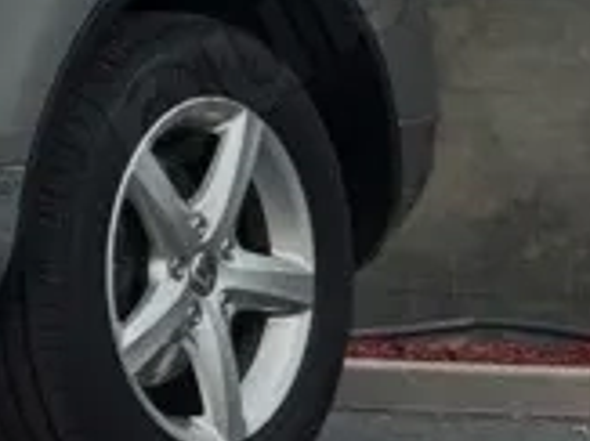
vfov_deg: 5.0
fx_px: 5024
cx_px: -1147
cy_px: -80
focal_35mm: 295
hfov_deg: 6.2
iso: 64
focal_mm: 6.76
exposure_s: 1/121
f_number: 1.78
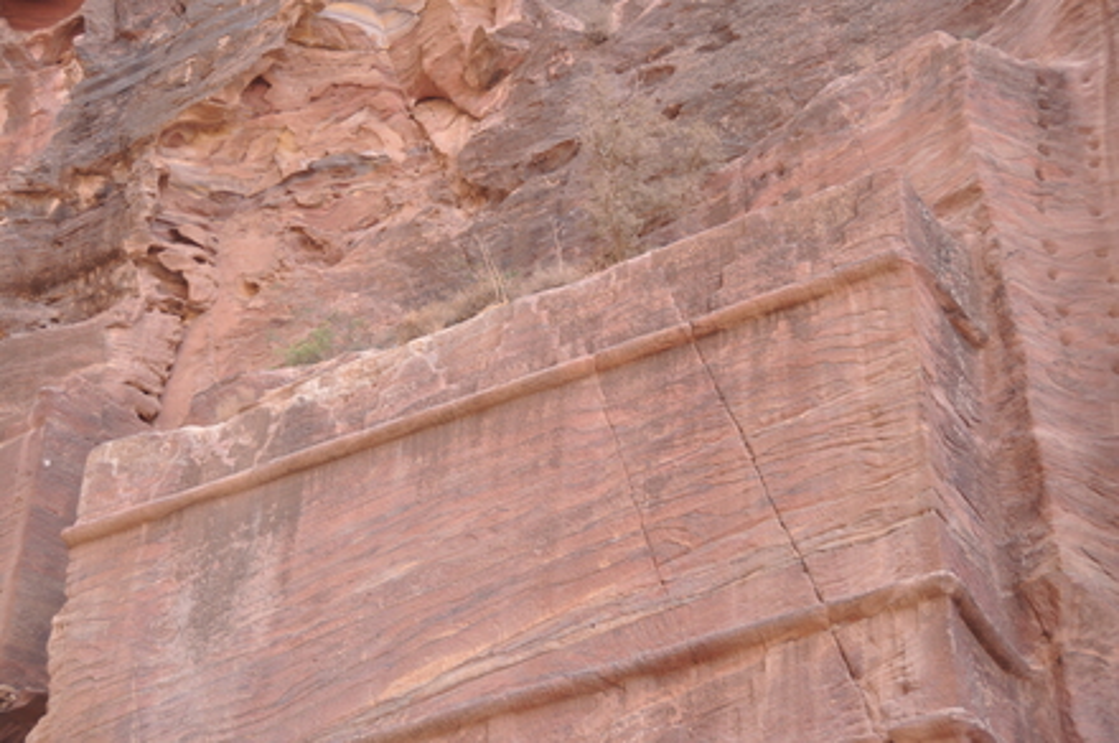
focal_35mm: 82
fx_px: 2561
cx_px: 560
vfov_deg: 16.5
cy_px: 372
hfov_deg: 24.7
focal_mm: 55
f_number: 6.3
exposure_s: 1/125
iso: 200
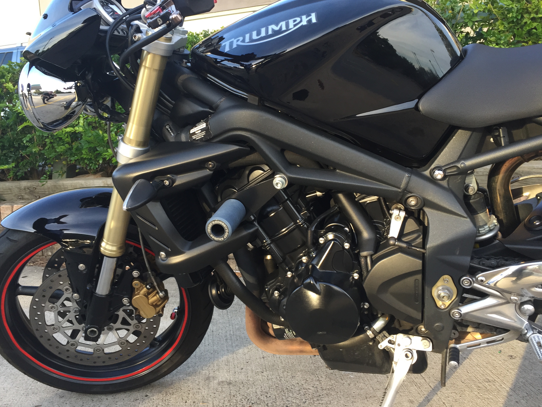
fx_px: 532
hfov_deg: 53.9
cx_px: 261
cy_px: 183
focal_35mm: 34
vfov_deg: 41.7
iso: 50
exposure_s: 1/120
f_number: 2.2
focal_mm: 4.15
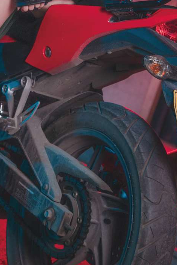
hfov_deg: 10.6
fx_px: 943
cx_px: 7
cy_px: 14
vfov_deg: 15.8
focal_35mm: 128
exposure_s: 1/100
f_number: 4.5
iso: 400
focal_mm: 50
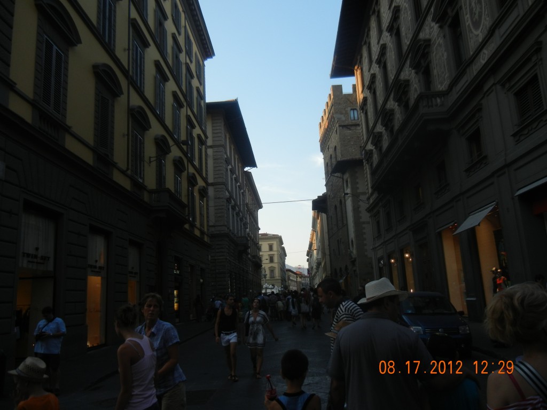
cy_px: 205
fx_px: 474
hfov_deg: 60.0
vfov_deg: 46.8
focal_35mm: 30
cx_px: 274
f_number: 3.5
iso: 160
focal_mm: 5.4
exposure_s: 1/340
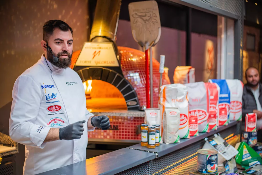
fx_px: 364
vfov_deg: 27.0
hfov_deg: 39.6
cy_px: 88
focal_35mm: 50
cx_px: 131
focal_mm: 50
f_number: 3.2
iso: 400
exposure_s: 1/100
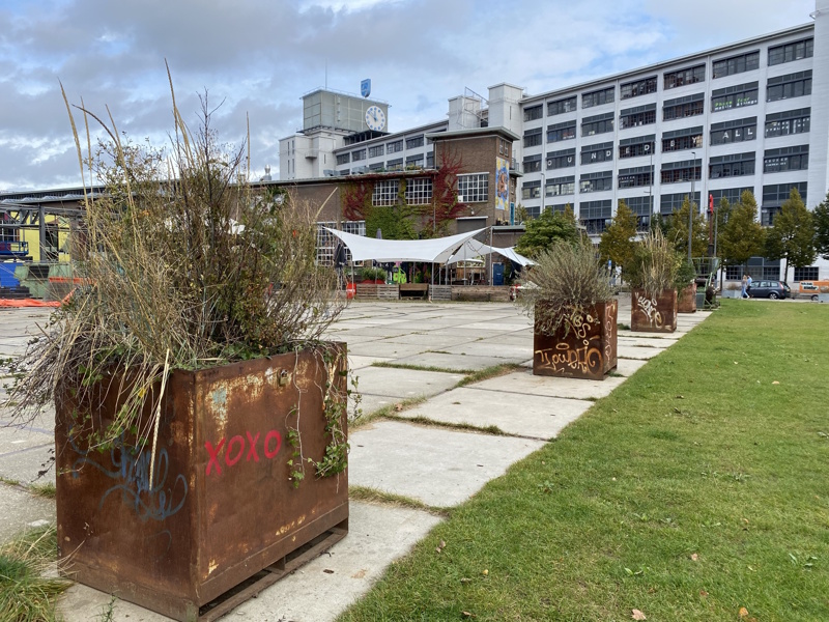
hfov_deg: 67.3
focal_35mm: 26
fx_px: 623
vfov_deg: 53.1
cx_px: 414
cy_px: 311
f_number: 1.8
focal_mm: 4.25
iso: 32
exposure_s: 1/1034
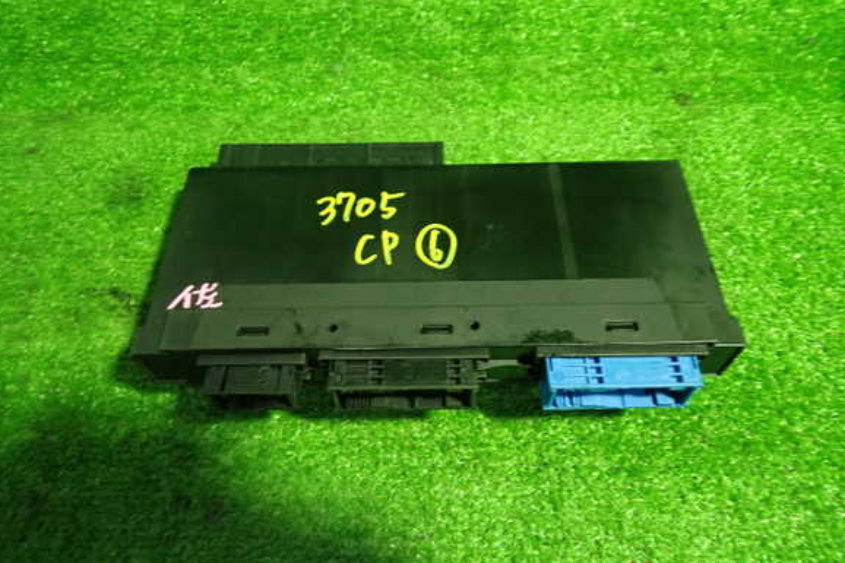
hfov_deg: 67.4
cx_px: 428
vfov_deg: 47.9
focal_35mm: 27
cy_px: 268
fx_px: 634
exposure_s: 1/30
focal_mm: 4.5
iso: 400
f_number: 2
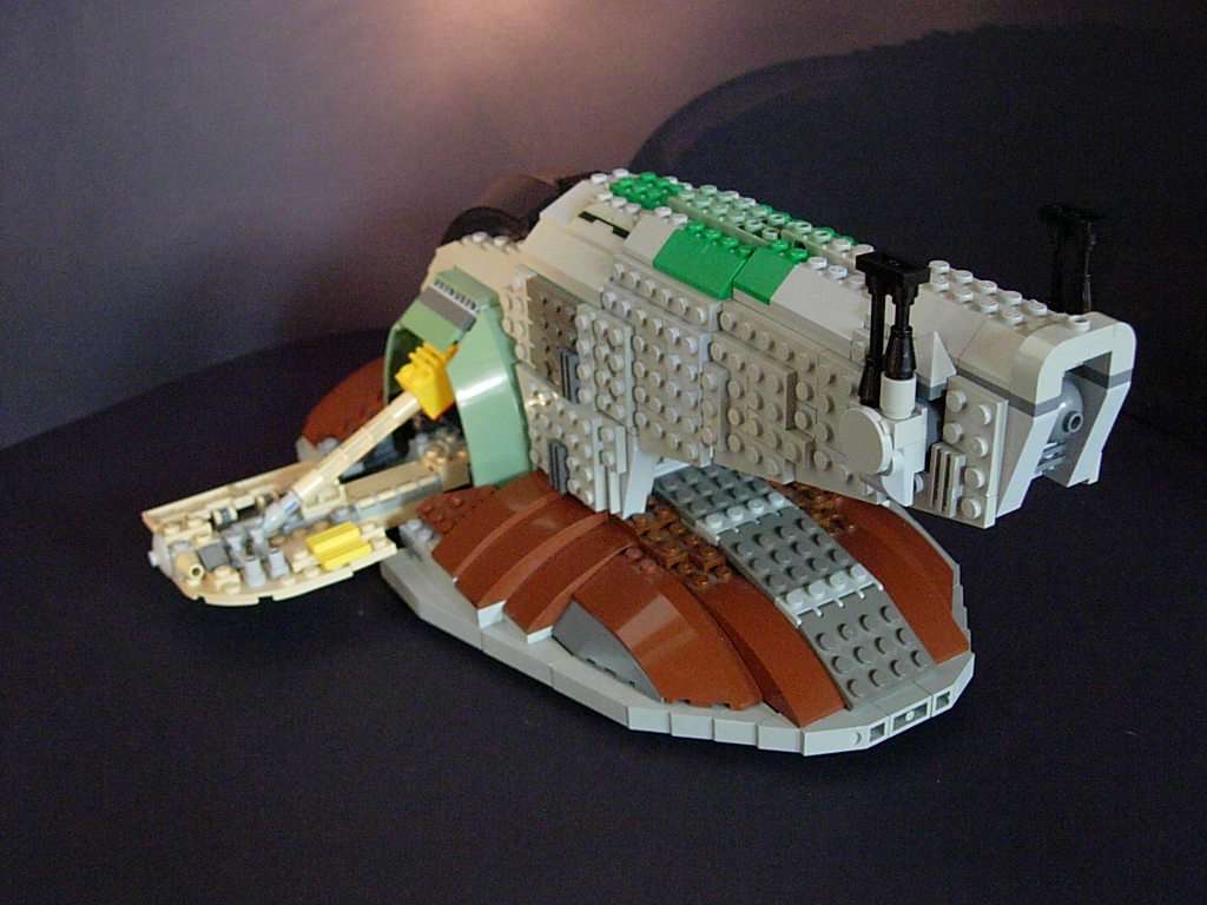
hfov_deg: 45.8
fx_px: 1430
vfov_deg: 35.1
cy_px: 452
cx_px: 604
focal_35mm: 41
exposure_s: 1/20.7
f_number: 2.9
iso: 400
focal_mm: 8.5
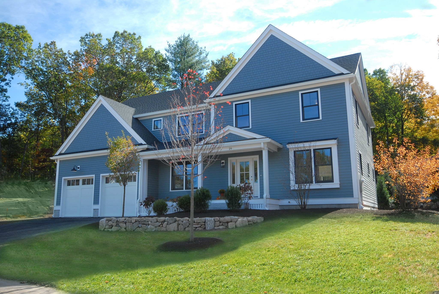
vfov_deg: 43.7
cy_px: 147
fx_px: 366
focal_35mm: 30
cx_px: 220
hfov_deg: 61.9
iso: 250
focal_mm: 20
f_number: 11
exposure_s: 1/100
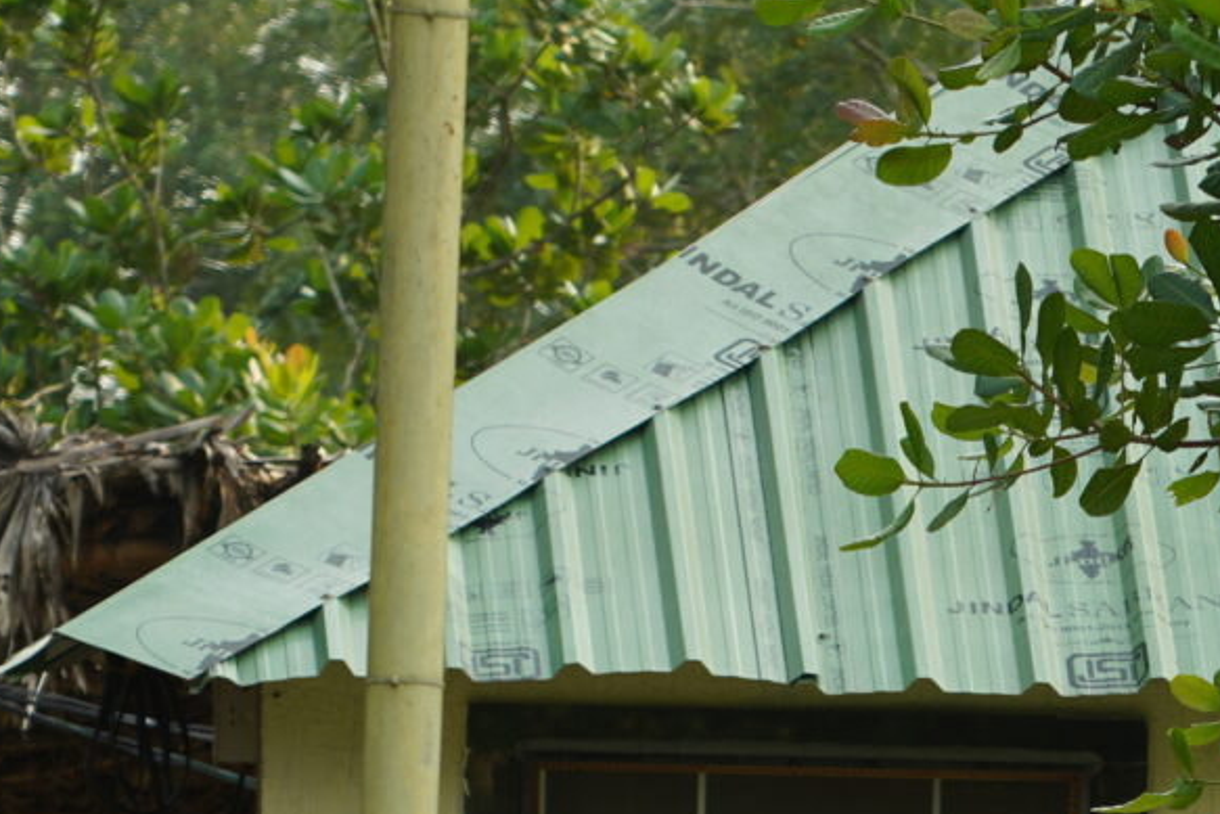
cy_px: 1108
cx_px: 2379
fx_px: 13999
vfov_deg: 3.3
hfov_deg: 4.9
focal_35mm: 413
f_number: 5
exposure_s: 1/250
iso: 160
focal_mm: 94
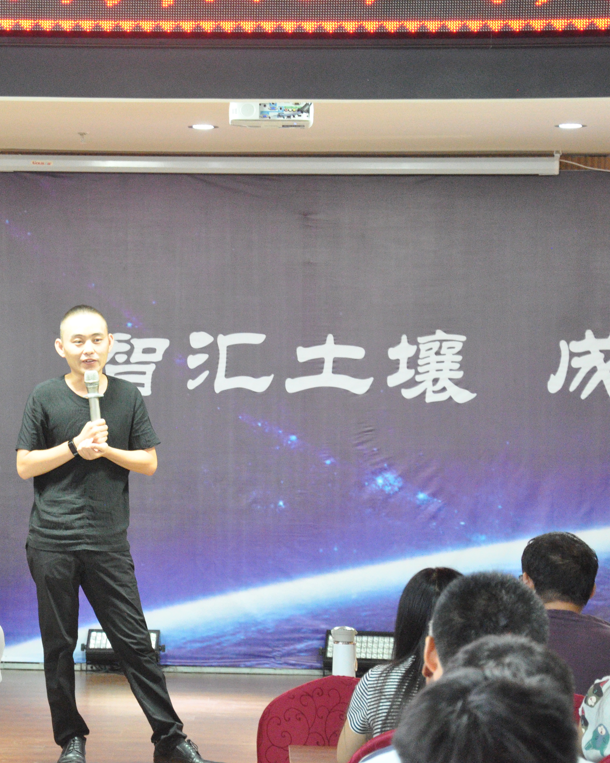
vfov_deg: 13.8
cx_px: 120
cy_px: 381
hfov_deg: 11.0
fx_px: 3159
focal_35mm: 140
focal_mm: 66
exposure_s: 1/30
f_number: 5.3
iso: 3200
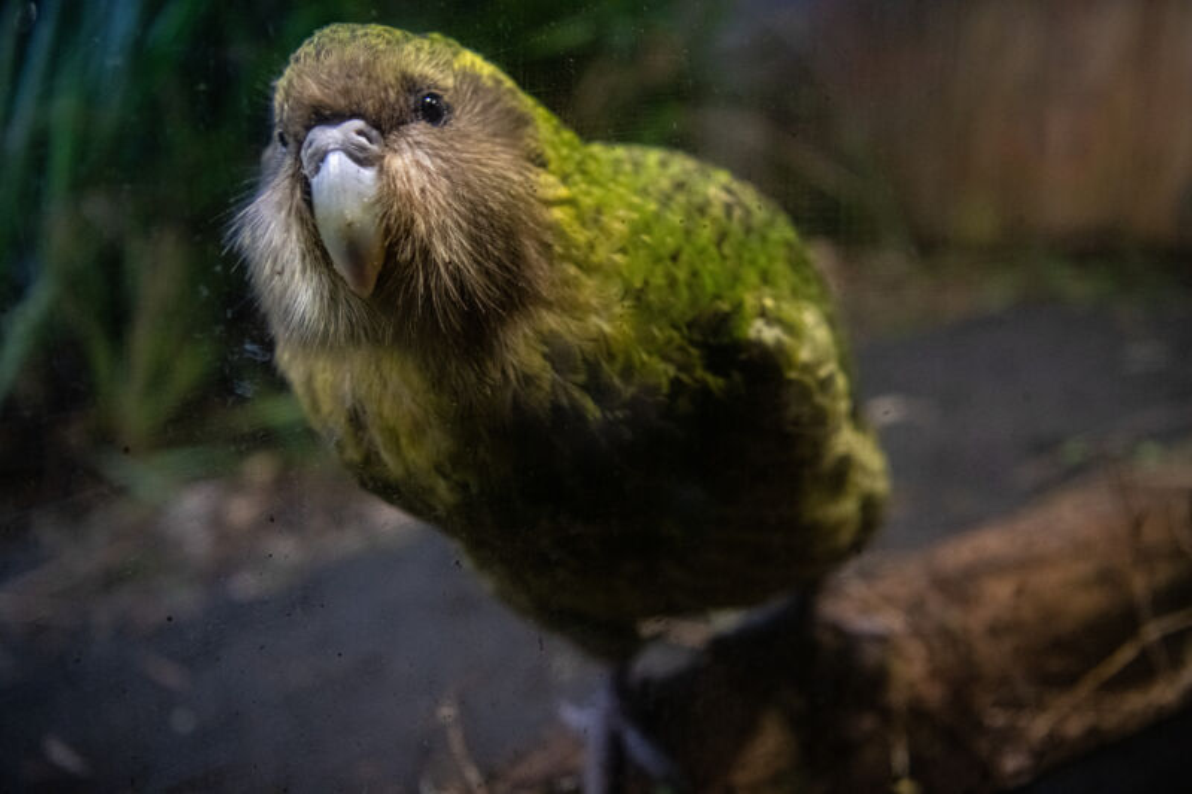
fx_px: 993
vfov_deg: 43.6
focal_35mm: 30
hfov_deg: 61.9
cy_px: 397
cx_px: 596
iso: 4000
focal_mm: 30
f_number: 2.8
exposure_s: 1/10
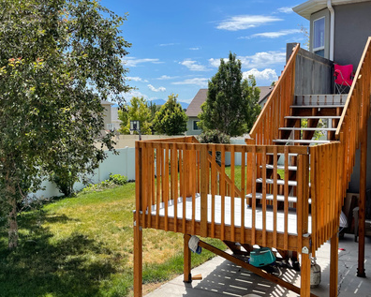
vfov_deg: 36.5
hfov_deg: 44.8
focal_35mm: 41
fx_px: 450
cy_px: 133
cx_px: 182
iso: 32
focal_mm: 5.1
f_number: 1.6
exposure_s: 1/3003
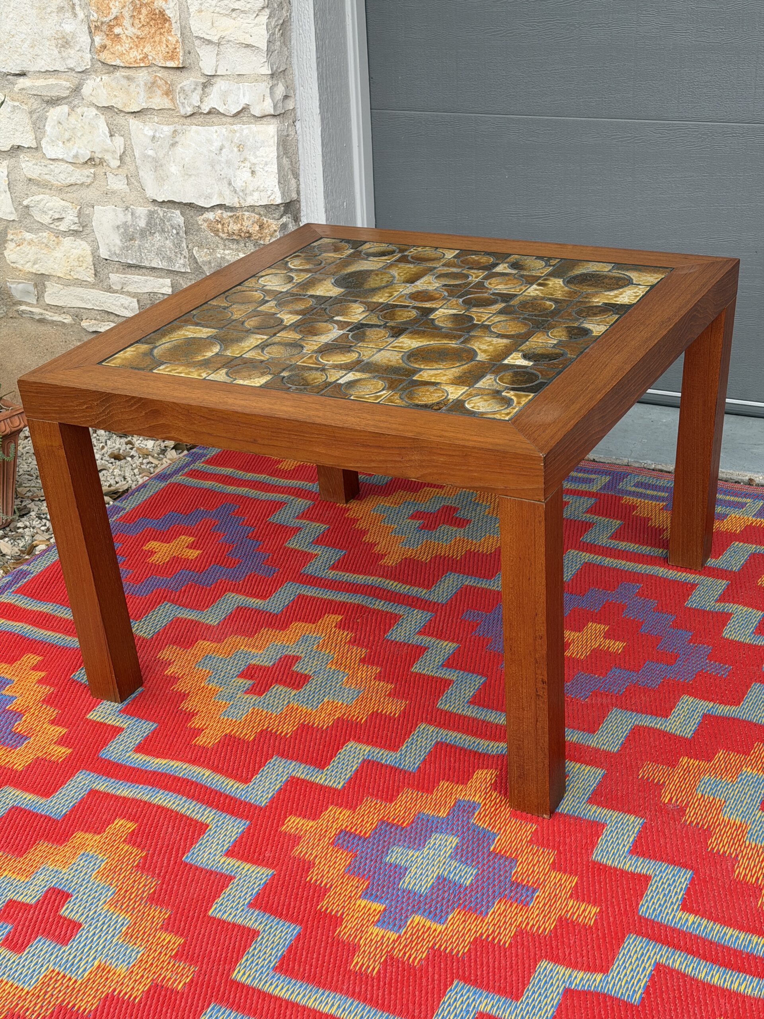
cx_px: 382
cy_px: 510
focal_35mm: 48
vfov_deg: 39.7
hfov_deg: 30.3
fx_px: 1413
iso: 64
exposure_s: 1/475
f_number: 1.78
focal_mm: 6.76
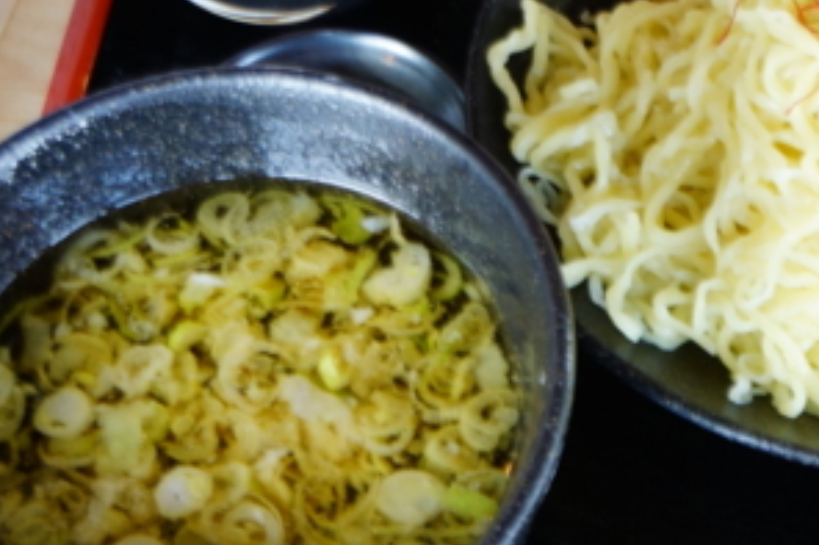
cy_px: 297
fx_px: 1660
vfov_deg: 18.6
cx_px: 764
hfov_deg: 26.6
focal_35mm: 73
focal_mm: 18
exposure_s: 1/60
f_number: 4
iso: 400
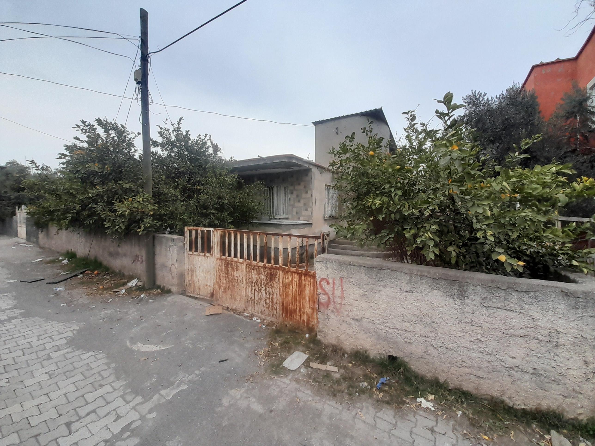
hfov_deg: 106.2
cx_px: 298
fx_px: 223
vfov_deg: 89.9
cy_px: 223
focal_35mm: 13
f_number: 2.2
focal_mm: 1.13
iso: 40
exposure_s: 1/258
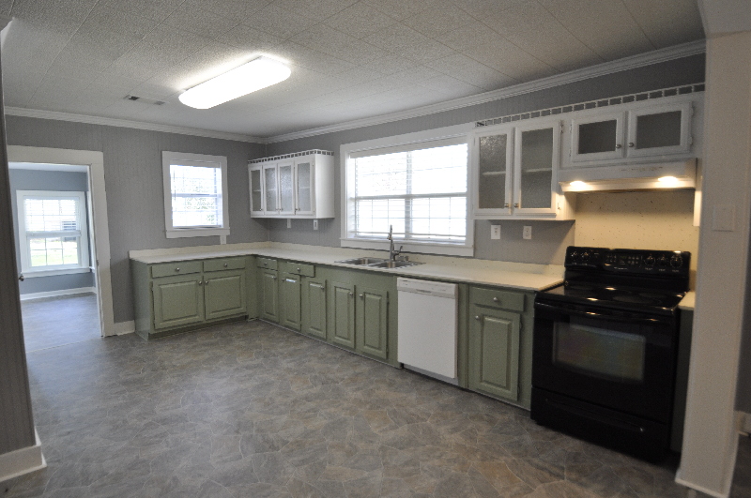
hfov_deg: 85.5
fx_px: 406
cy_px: 249
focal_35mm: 20
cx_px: 376
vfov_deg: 63.1
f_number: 4
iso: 400
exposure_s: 1/60
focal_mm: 13
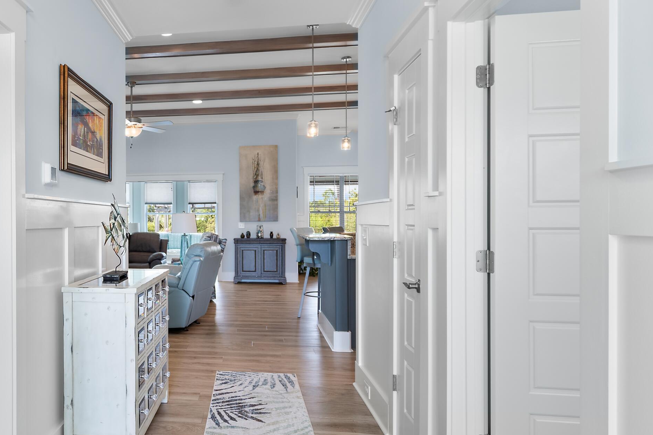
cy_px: 220
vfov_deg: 53.1
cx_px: 184
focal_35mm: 24
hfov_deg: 70.1
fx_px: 435
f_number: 4.5
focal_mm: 10
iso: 100
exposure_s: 1/10
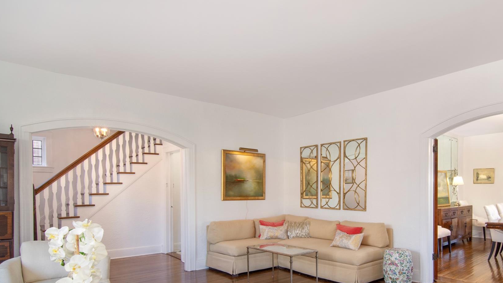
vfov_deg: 50.7
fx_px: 289
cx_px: 312
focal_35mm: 22
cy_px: 200
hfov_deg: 80.7
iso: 640
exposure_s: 1/30
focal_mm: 11
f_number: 11
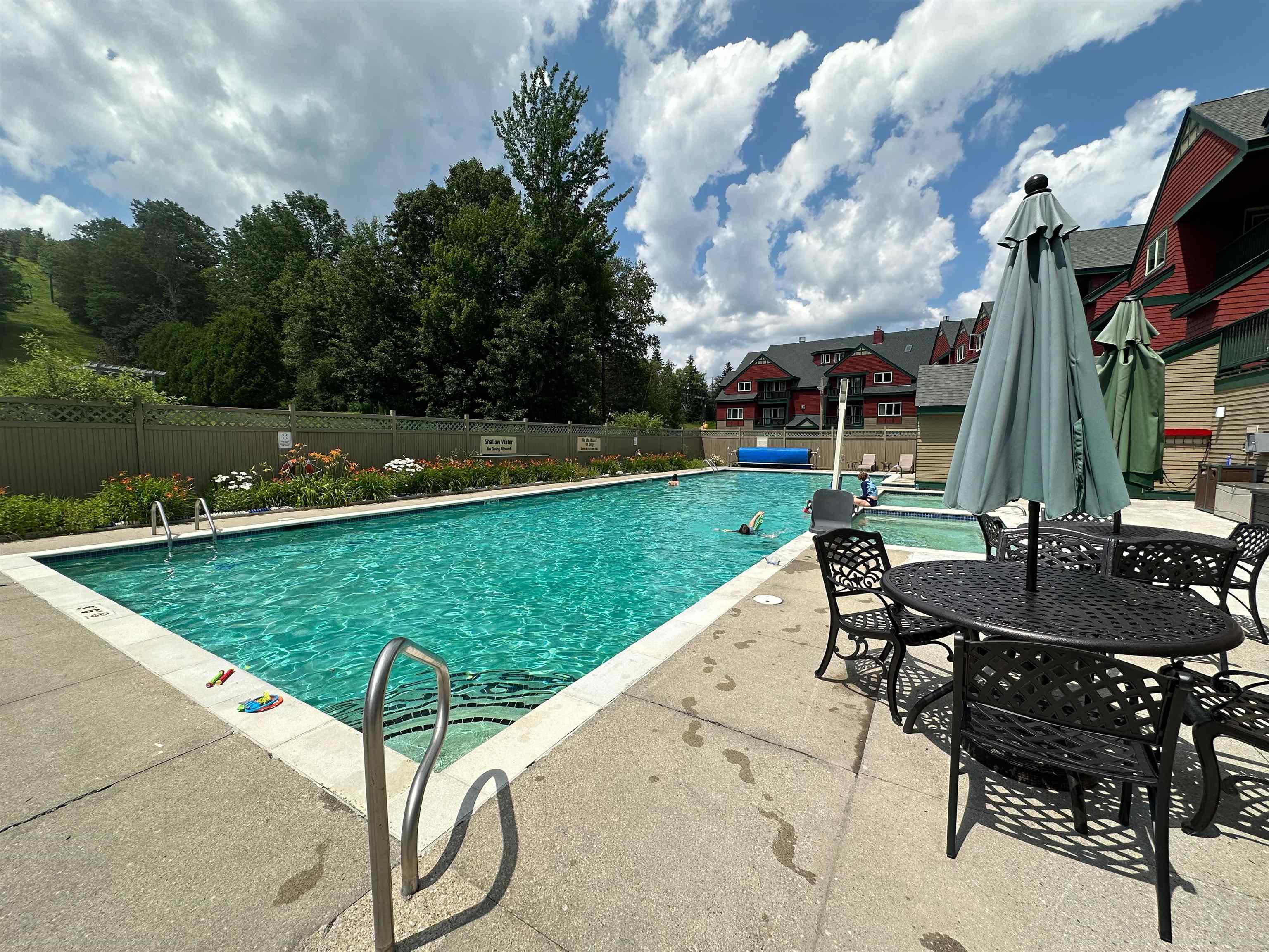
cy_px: 476
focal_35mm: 14
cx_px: 634
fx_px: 513
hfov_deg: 102.1
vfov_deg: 85.7
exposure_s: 1/3125
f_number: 2.2
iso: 50
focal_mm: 2.22
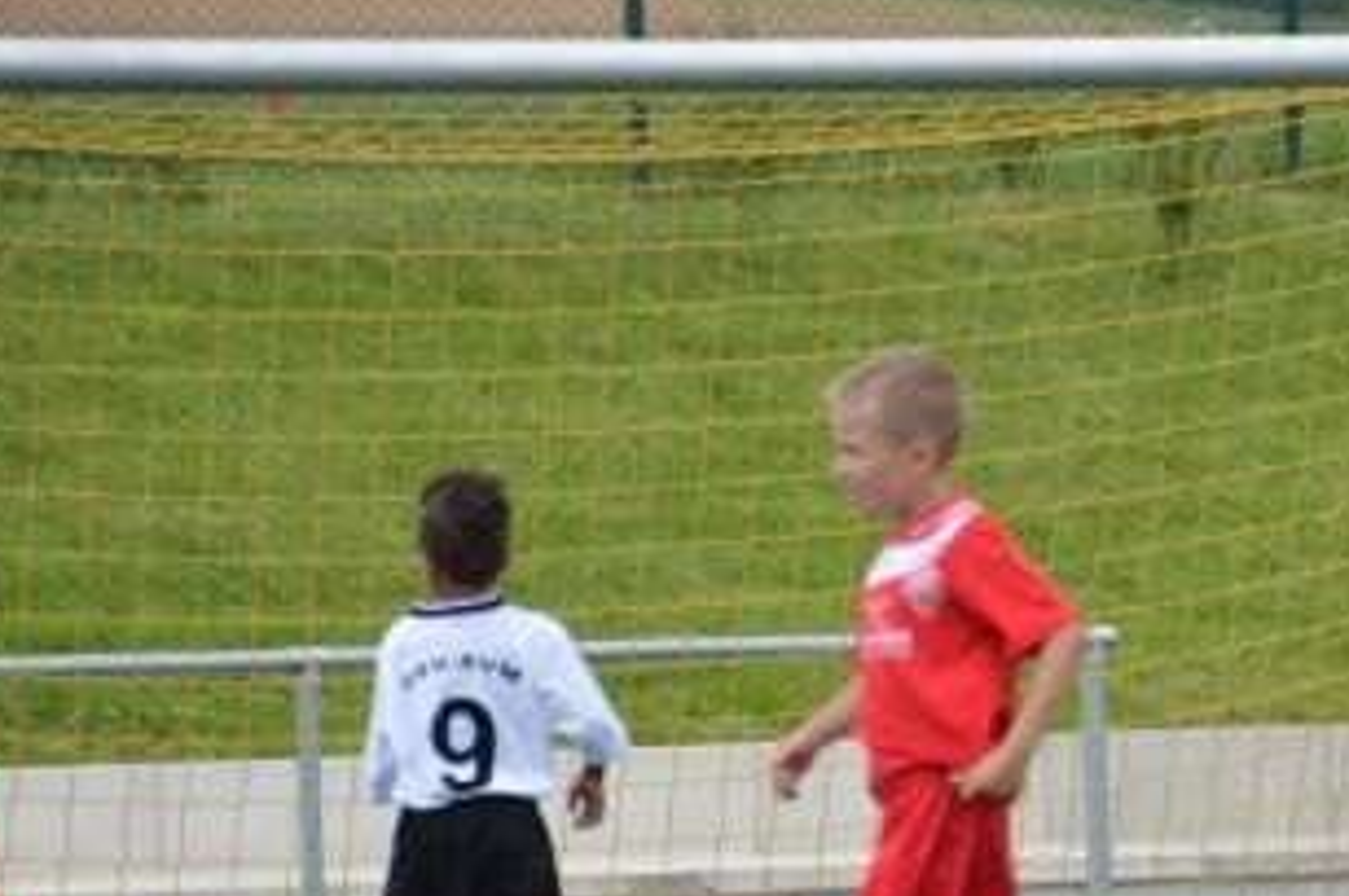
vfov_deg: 2.3
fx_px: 21935
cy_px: 709
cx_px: 1147
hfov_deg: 3.5
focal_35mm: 586
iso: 400
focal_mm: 200
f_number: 5.6
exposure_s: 1/1000
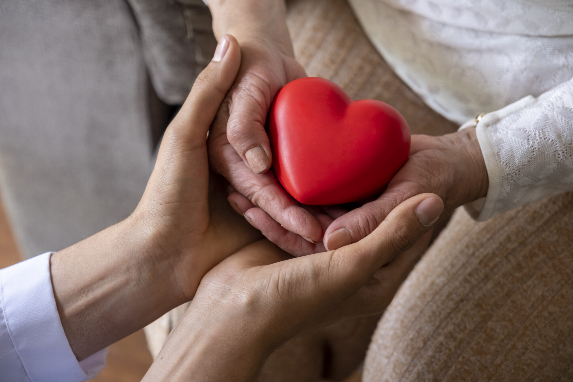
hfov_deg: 24.5
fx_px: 1321
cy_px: 191
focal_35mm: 83
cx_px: 286
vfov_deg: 16.5
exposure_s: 1/80
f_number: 2.8
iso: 400
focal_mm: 55
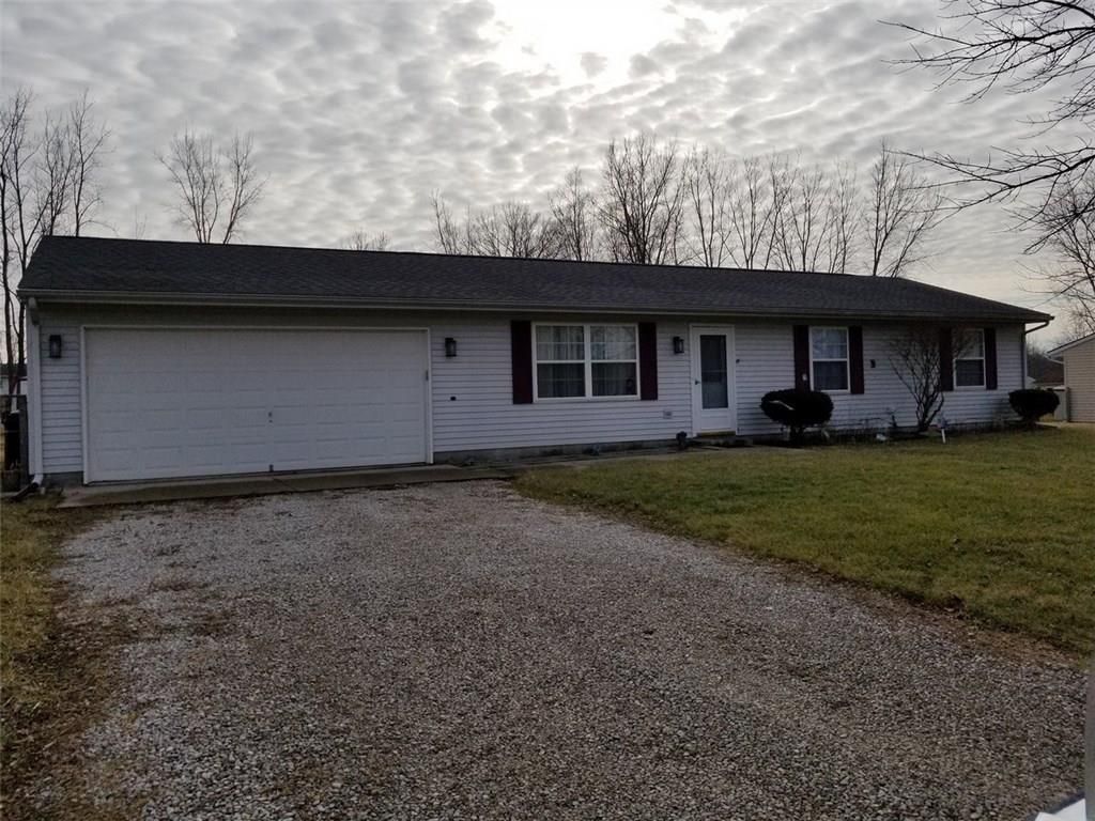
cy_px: 410
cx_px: 548
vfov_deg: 53.1
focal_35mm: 26
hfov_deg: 67.3
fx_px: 822
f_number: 1.7
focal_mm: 4.25
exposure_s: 1/10309
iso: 50
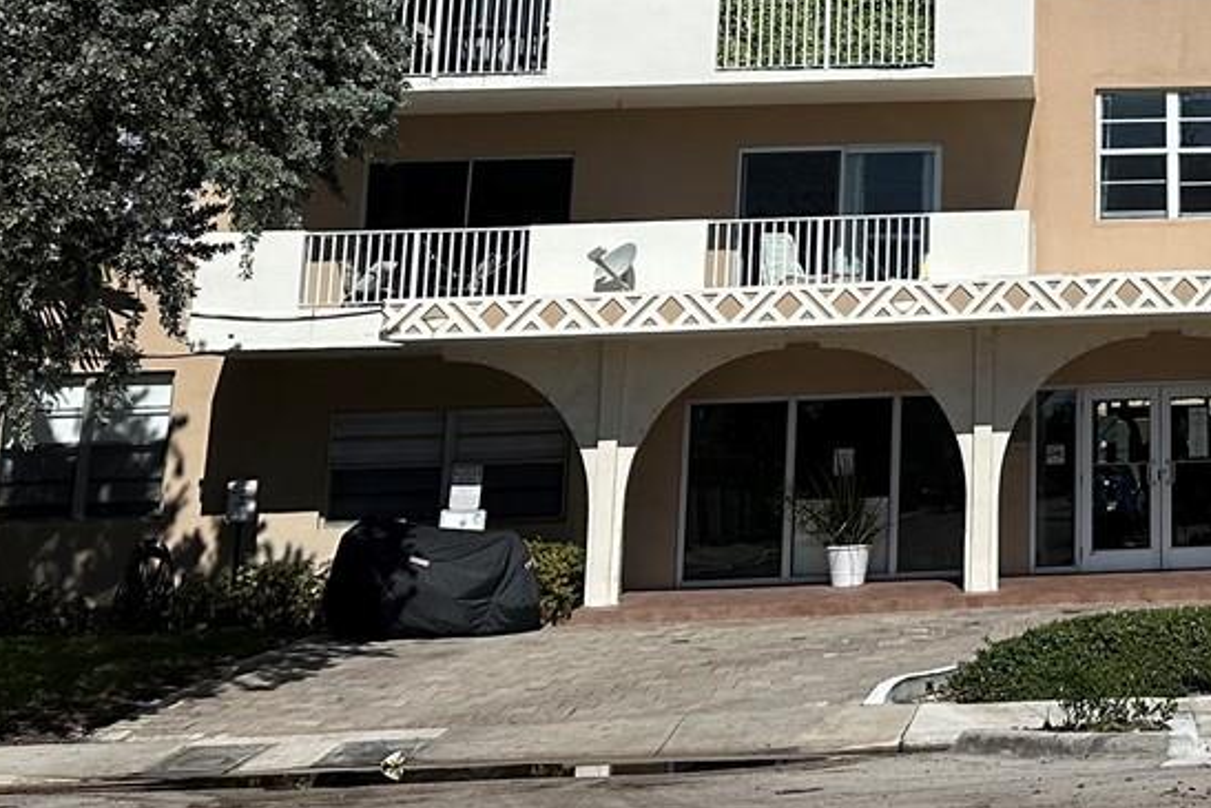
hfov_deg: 25.7
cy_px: -286
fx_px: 2456
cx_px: 1319
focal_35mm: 73
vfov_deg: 17.4
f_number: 1.78
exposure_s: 1/15625
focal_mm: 6.86
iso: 80
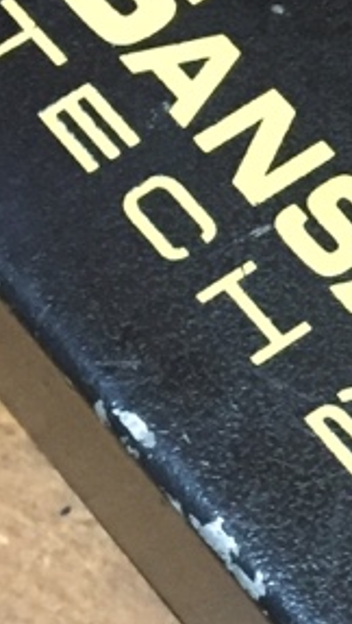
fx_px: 2367
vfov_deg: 15.0
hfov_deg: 7.7
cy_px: 240
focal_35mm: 143
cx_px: 923
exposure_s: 1/30
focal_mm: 4.15
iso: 250
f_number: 2.2
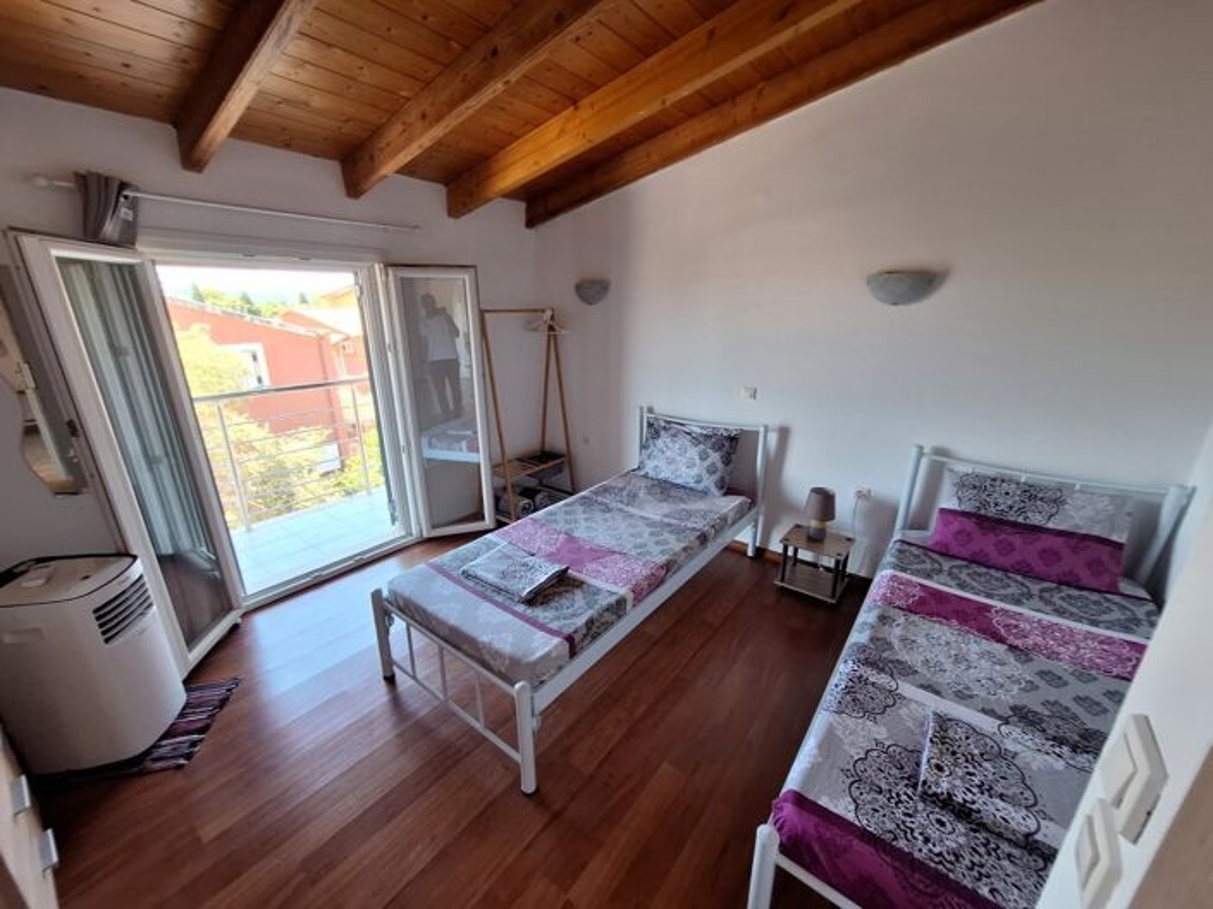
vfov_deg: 89.9
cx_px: 606
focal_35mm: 13
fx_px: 455
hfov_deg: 106.2
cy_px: 454
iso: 80
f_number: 2.2
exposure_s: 1/40
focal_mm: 1.74
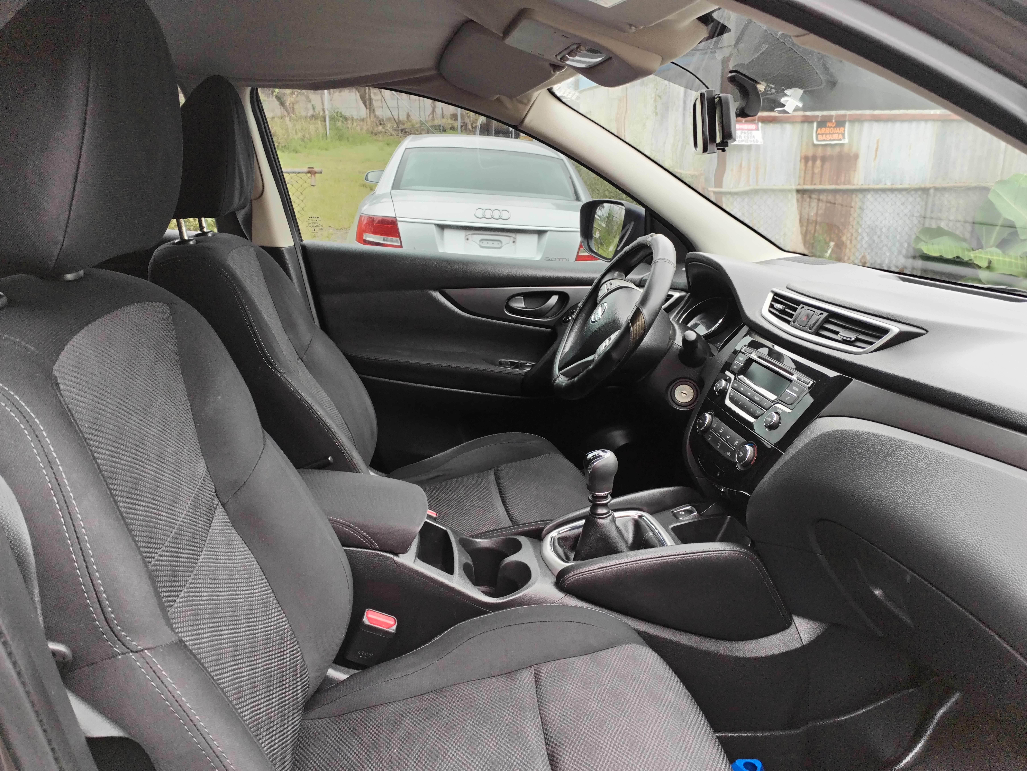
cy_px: 386
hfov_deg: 61.7
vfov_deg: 48.2
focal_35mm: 29
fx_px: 860
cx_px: 514
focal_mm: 4.75
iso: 110
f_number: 1.8
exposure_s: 1/100
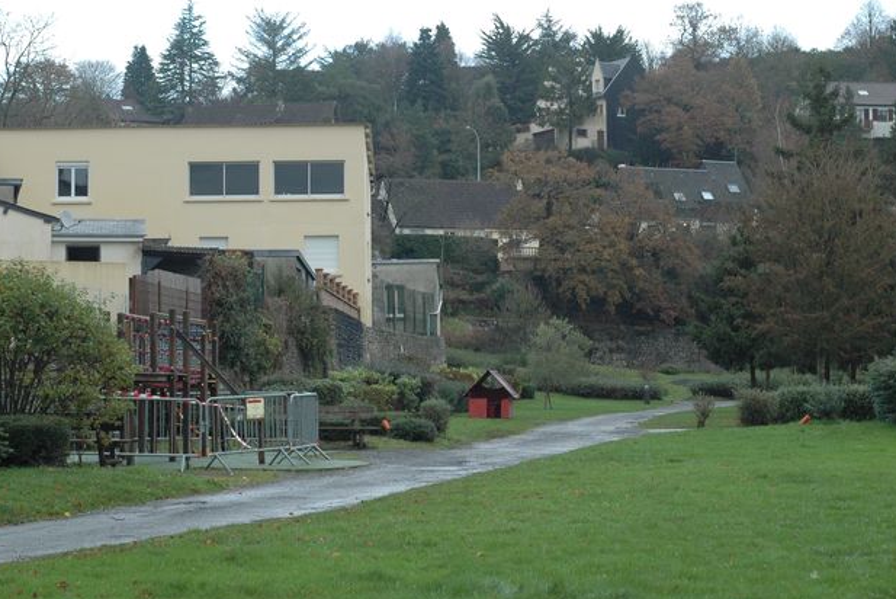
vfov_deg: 15.0
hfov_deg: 22.4
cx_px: 414
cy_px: 257
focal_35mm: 91
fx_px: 2266
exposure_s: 1/90
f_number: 4.8
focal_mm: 50
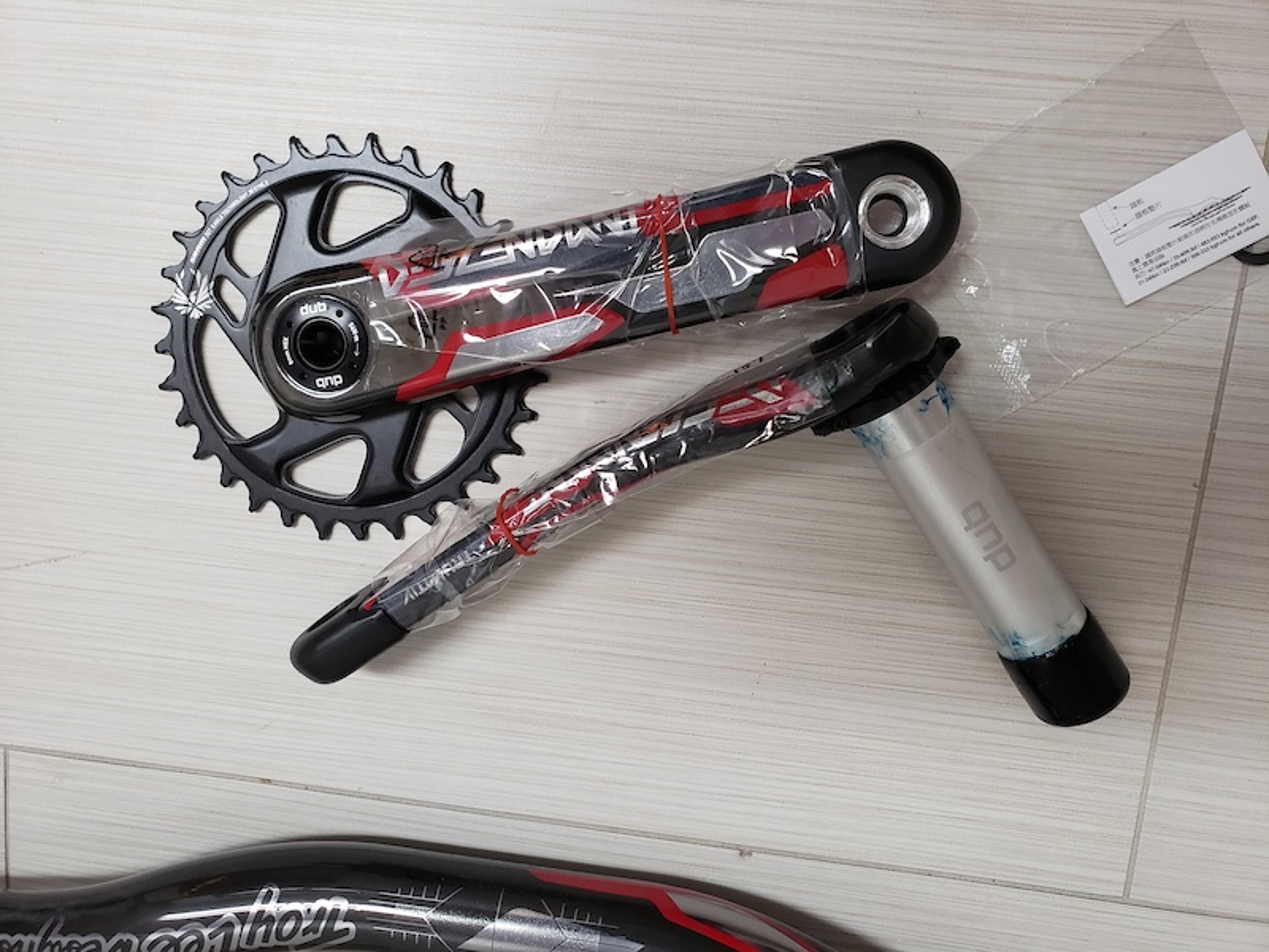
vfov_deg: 53.1
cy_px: 476
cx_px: 634
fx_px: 953
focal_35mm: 26
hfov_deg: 67.3
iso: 320
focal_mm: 4.3
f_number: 2.4
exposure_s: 1/60
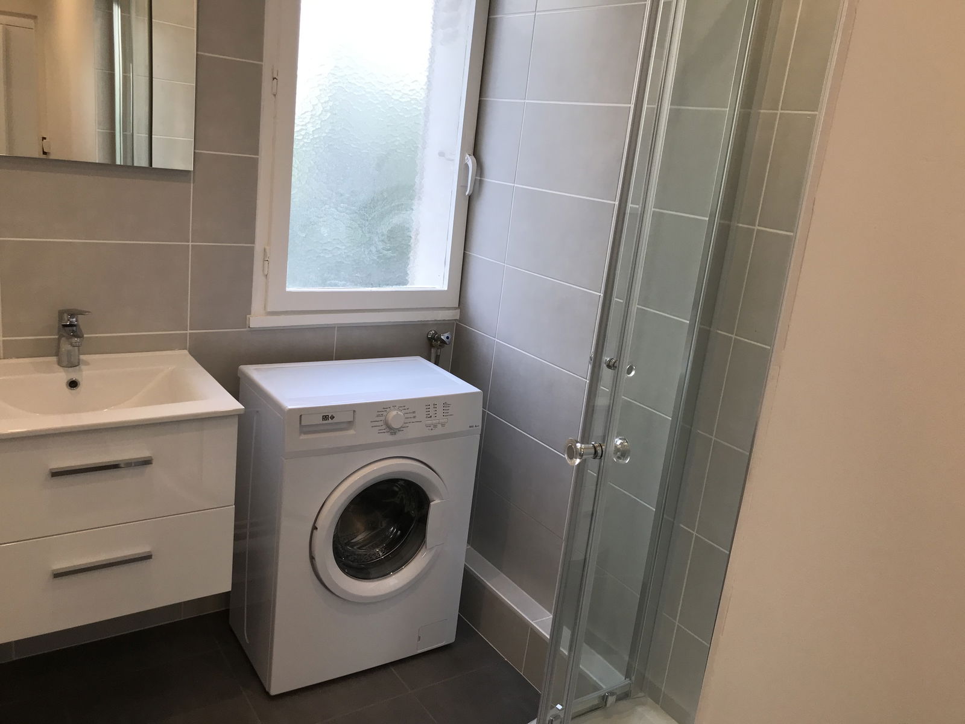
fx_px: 781
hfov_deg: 63.4
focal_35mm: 28
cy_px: 362
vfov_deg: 49.7
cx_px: 482
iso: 40
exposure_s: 1/100
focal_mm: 3.99
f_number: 1.8
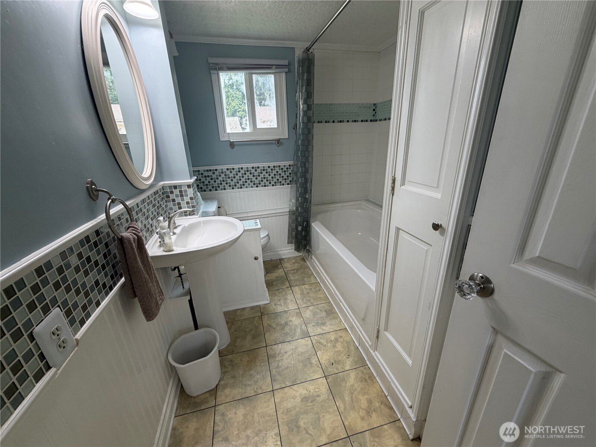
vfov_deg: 85.7
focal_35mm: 14
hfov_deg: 102.1
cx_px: 298
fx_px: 241
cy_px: 224
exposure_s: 1/120
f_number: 2.2
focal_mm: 2.22
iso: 125
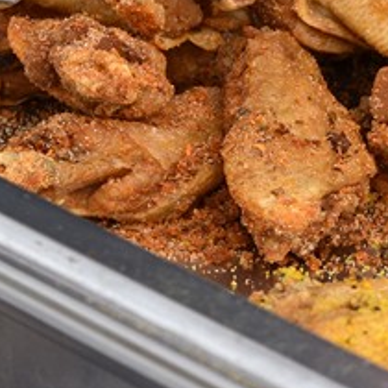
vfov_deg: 5.5
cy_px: 101
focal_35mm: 316
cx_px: 835
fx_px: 4007
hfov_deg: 5.4
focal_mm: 52
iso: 320
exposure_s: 1/250
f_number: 8
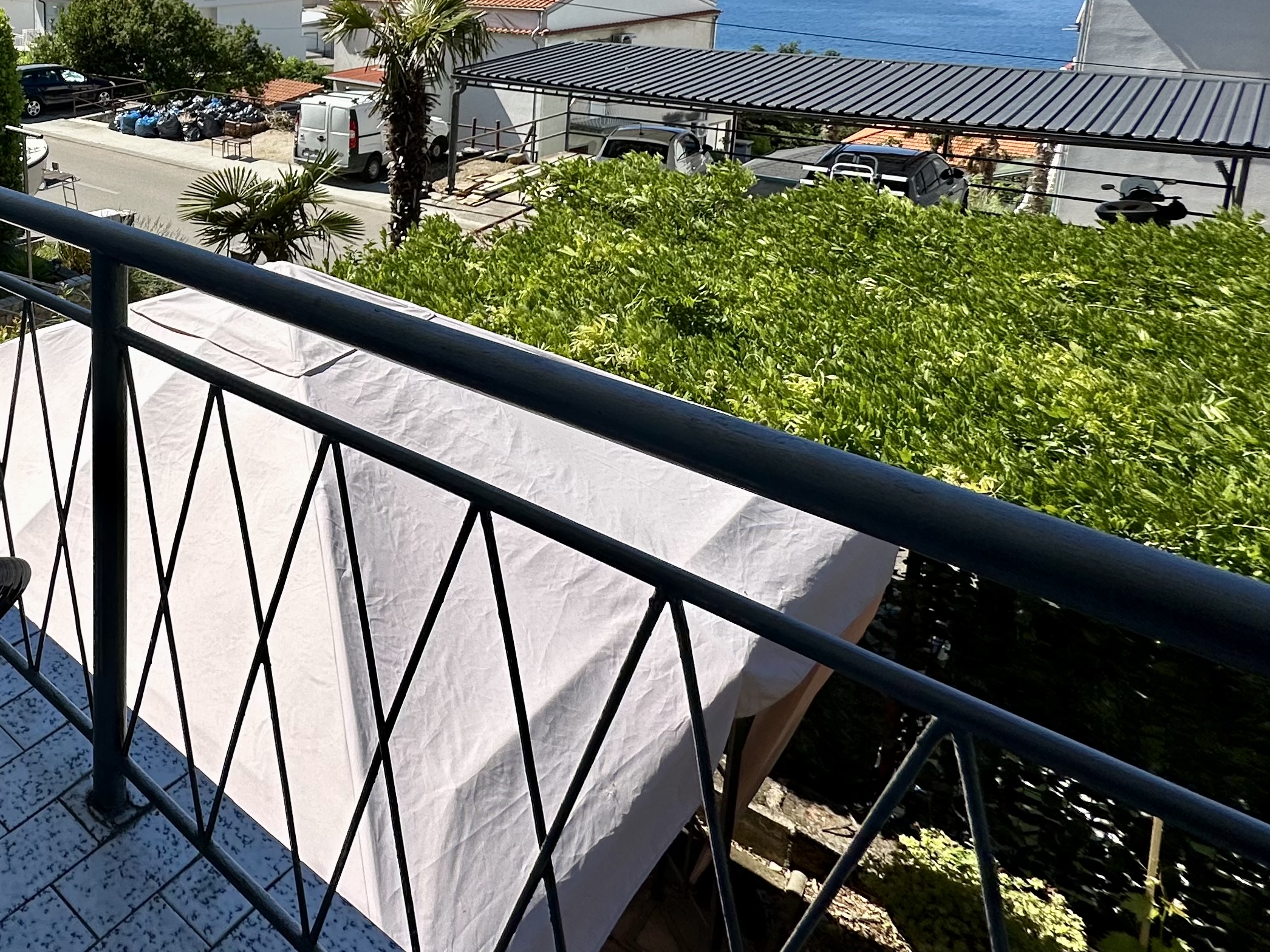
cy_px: 129
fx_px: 991
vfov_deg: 47.1
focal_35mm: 27
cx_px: 66
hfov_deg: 54.4
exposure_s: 1/2506
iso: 50
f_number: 2.2
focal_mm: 2.22
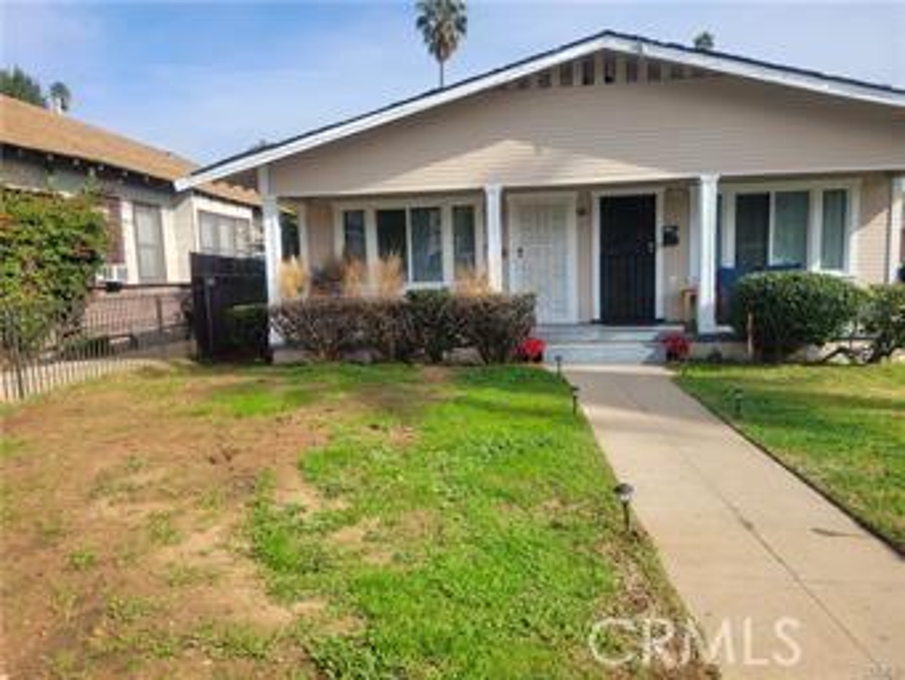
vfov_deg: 53.1
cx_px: 452
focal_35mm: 26
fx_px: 680
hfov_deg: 67.3
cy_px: 340
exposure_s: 1/1854
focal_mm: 5.4
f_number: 1.8
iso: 40
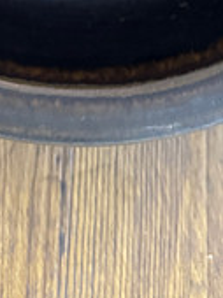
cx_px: 85
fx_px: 913
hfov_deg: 13.9
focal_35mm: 106
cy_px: -282
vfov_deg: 15.3
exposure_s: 1/20
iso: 1600
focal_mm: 6.76
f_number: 1.78
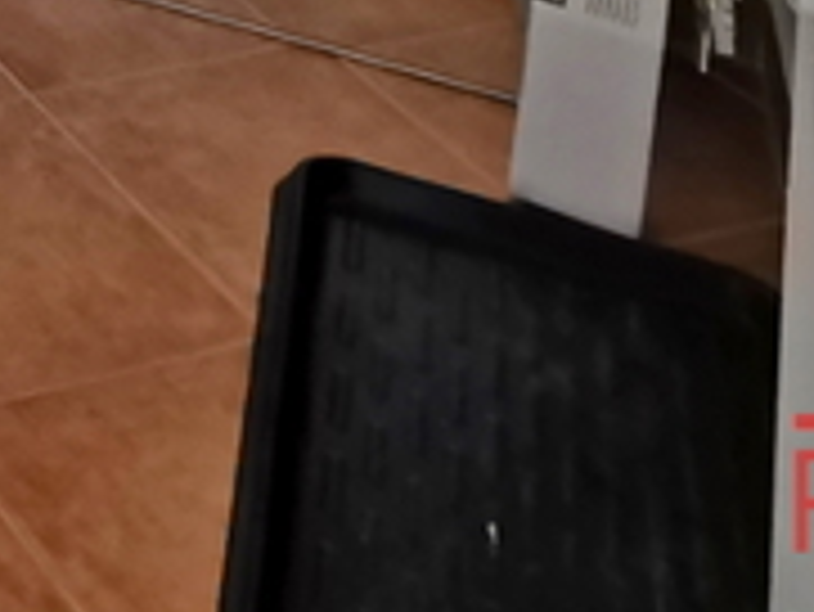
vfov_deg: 10.4
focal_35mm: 106
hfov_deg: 14.2
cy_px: -1184
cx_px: -989
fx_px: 2494
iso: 50
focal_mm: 2.35
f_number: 2.2
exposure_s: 1/120
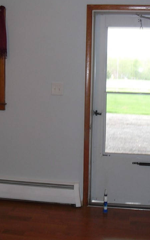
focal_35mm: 54
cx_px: 99
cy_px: 122
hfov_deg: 23.9
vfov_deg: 37.5
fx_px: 353
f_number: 3.1
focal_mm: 6.3
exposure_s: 1/60
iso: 200
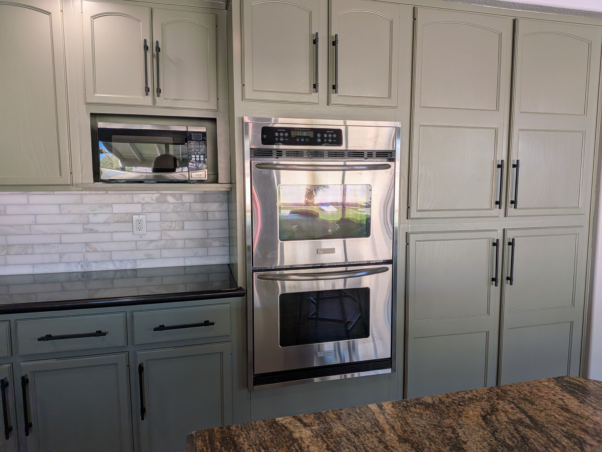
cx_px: 301
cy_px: 226
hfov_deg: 71.6
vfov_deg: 56.8
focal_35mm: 24
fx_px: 417
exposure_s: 1/167
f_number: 1.7
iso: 30
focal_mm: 4.53
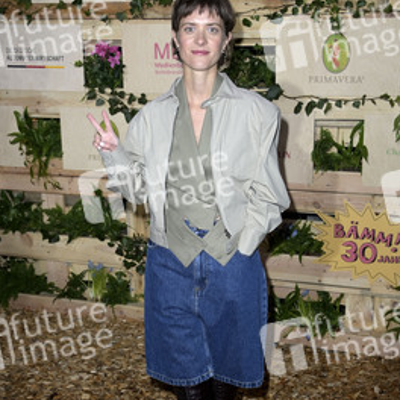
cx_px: 200
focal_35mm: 58
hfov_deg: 29.6
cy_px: 264
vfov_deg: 29.4
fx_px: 758
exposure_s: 1/250
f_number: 5.6
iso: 640
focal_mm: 45
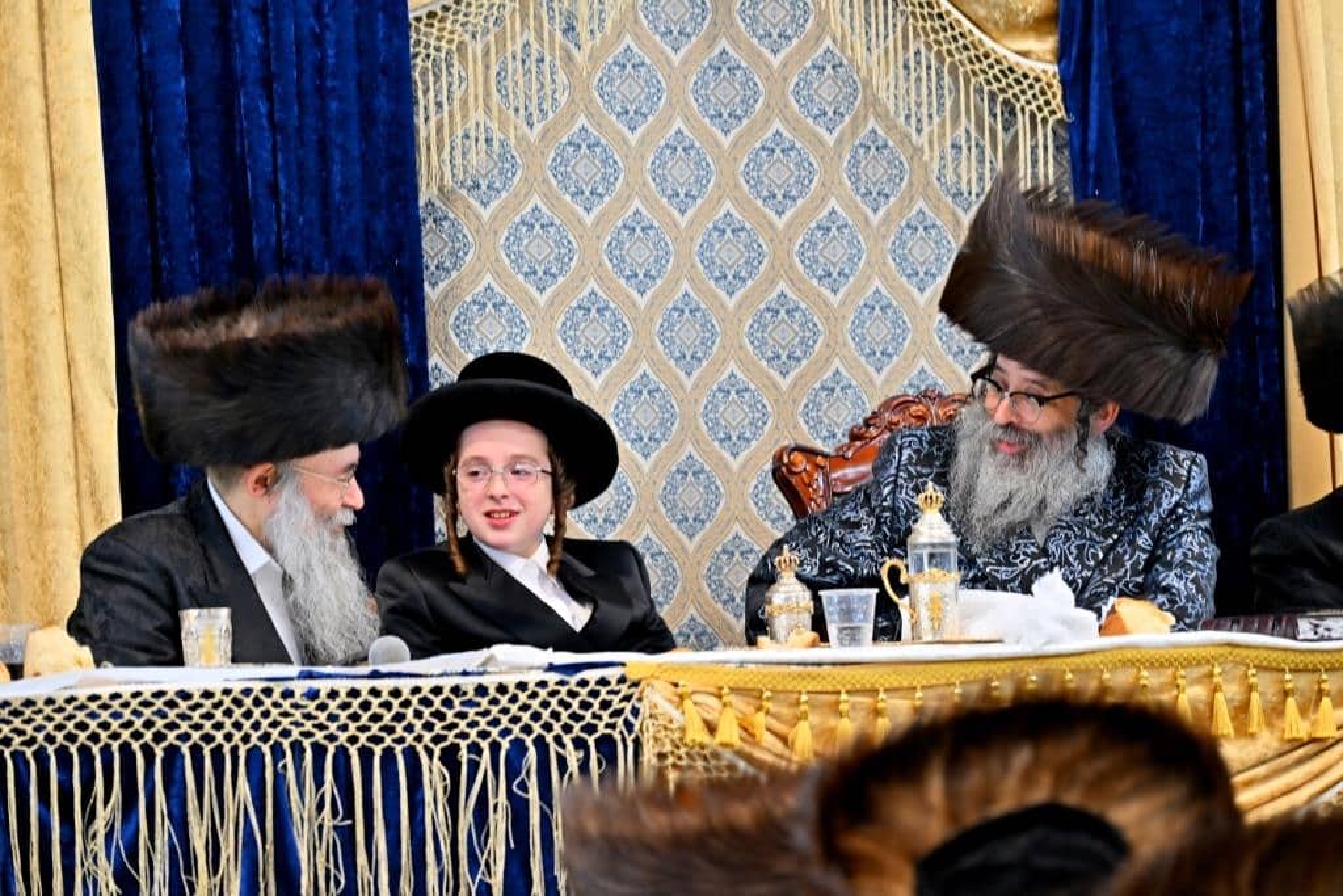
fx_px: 3731
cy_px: 448
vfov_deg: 13.7
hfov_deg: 20.4
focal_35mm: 100
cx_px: 672
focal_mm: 100
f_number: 4
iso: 640
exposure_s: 1/160
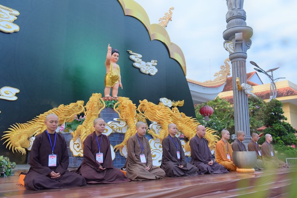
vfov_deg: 41.1
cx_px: 148
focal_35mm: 32
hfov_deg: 58.7
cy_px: 99
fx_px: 264
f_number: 4
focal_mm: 32
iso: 400
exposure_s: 1/125
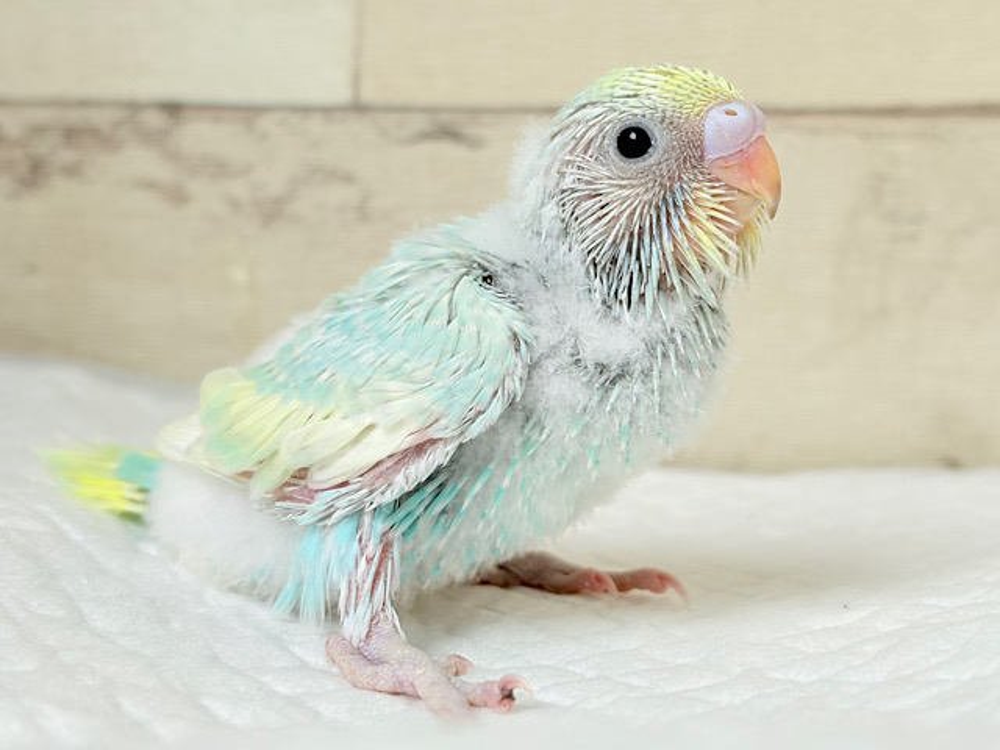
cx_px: 500
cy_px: 375
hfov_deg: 36.8
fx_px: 1502
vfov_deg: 28.0
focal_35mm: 52
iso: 50
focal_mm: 5.96
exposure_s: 1/492
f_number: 1.6
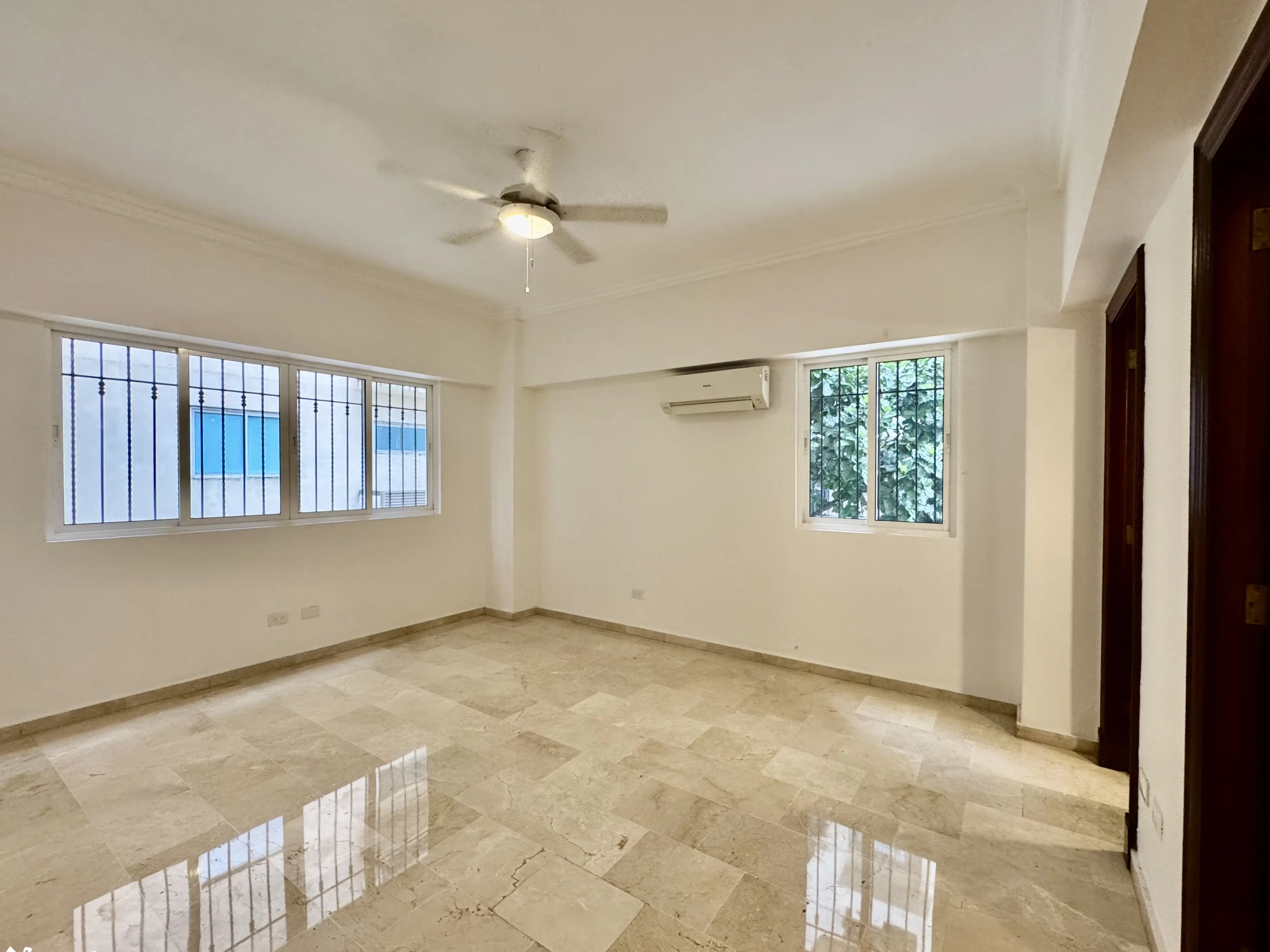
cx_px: 654
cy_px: 482
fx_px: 550
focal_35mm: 15
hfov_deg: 98.1
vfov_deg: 81.7
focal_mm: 2.22
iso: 250
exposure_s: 1/60
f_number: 2.2
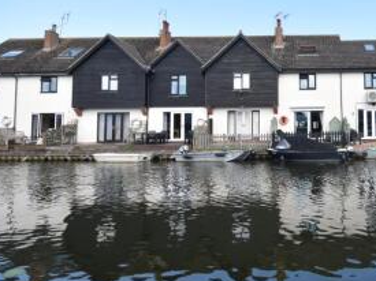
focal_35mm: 25
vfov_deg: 54.6
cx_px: 306
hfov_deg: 62.9
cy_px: 121
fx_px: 271
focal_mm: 10
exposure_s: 1/250
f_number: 8
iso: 360
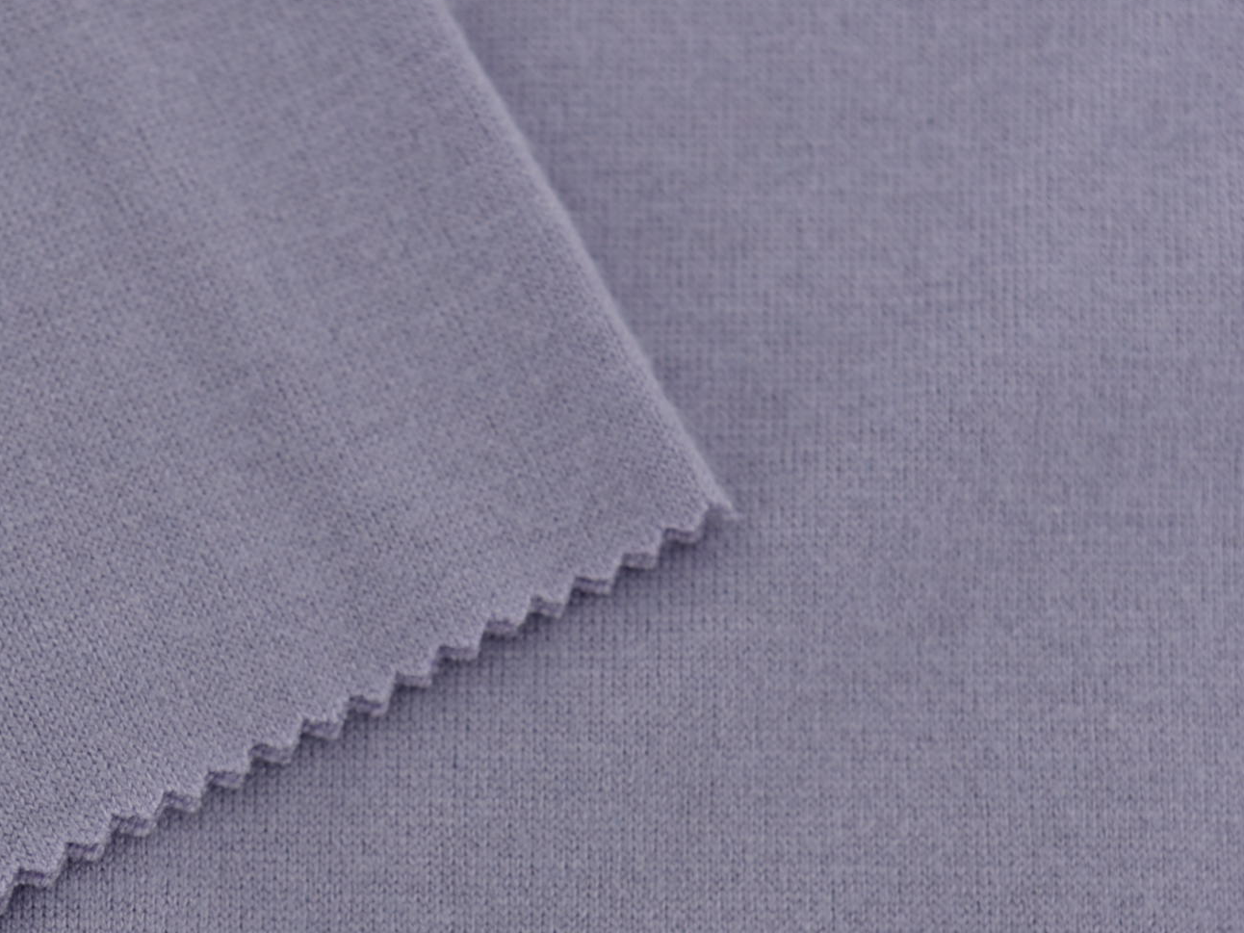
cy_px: 952
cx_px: 152
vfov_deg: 13.0
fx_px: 4025
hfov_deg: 17.3
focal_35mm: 112
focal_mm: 50
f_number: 3.5
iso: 100
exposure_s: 1/200
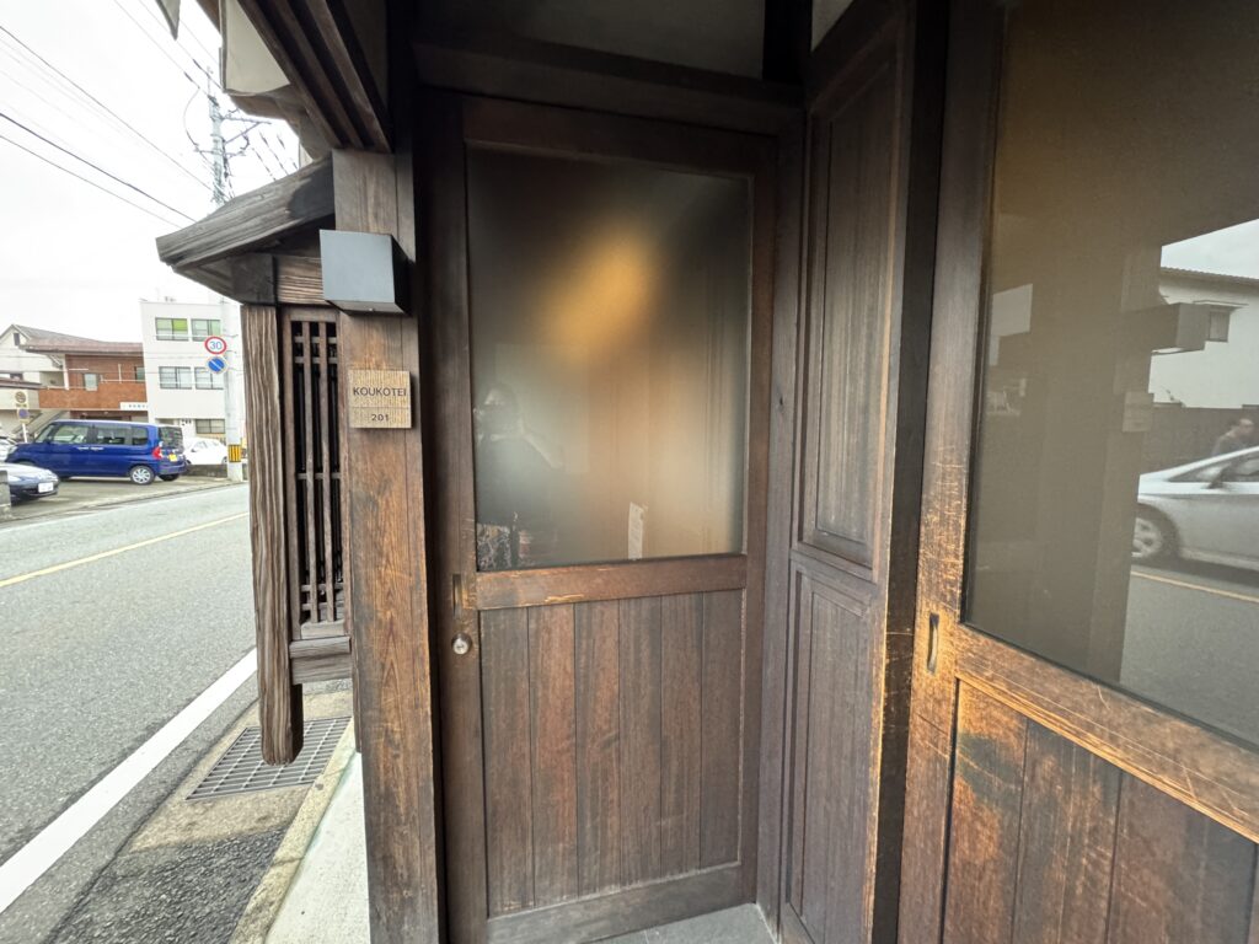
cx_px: 630
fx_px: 509
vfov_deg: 85.7
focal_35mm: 14
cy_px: 472
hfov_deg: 102.1
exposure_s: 1/60
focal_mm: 2.22
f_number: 2.2
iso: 640
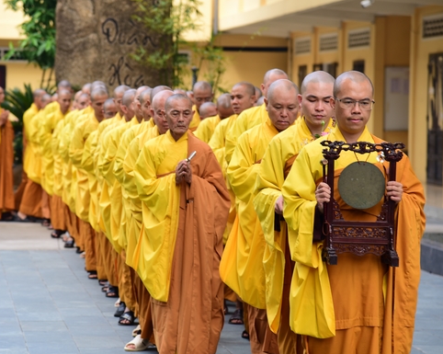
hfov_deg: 12.7
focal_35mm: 152
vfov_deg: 10.2
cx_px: 175
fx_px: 1992
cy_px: 161
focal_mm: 120
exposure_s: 1/80
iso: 100
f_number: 5
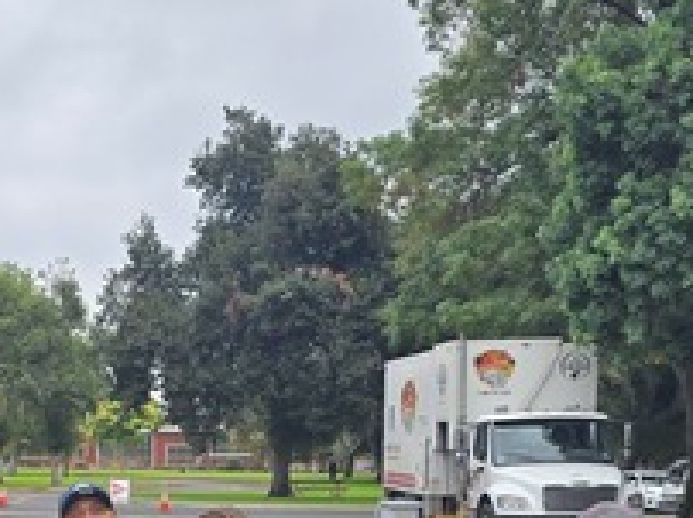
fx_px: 1300
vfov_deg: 21.3
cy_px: 578
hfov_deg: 29.0
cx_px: 106
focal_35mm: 65
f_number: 1.7
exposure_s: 1/431
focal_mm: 6.3
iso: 12
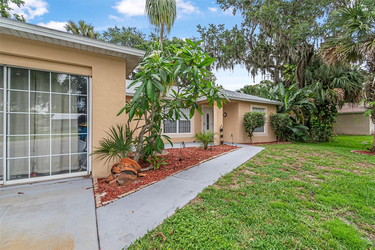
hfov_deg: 100.4
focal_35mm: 15
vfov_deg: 77.3
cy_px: 125
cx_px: 188
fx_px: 156
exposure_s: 1/250
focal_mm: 10
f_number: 5.6
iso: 110
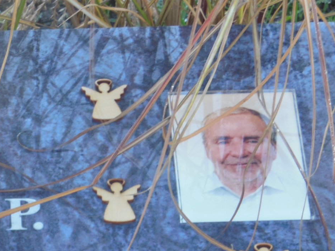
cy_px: 241
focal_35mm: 210
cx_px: 7
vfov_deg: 7.1
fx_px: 2033
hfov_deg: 9.4
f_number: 4.6
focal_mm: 15.5
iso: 125
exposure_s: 1/80
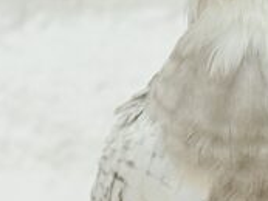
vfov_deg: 7.7
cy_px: 96
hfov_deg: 10.2
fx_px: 1488
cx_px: 311
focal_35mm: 192
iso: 32
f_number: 1.6
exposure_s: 1/50
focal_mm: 5.96
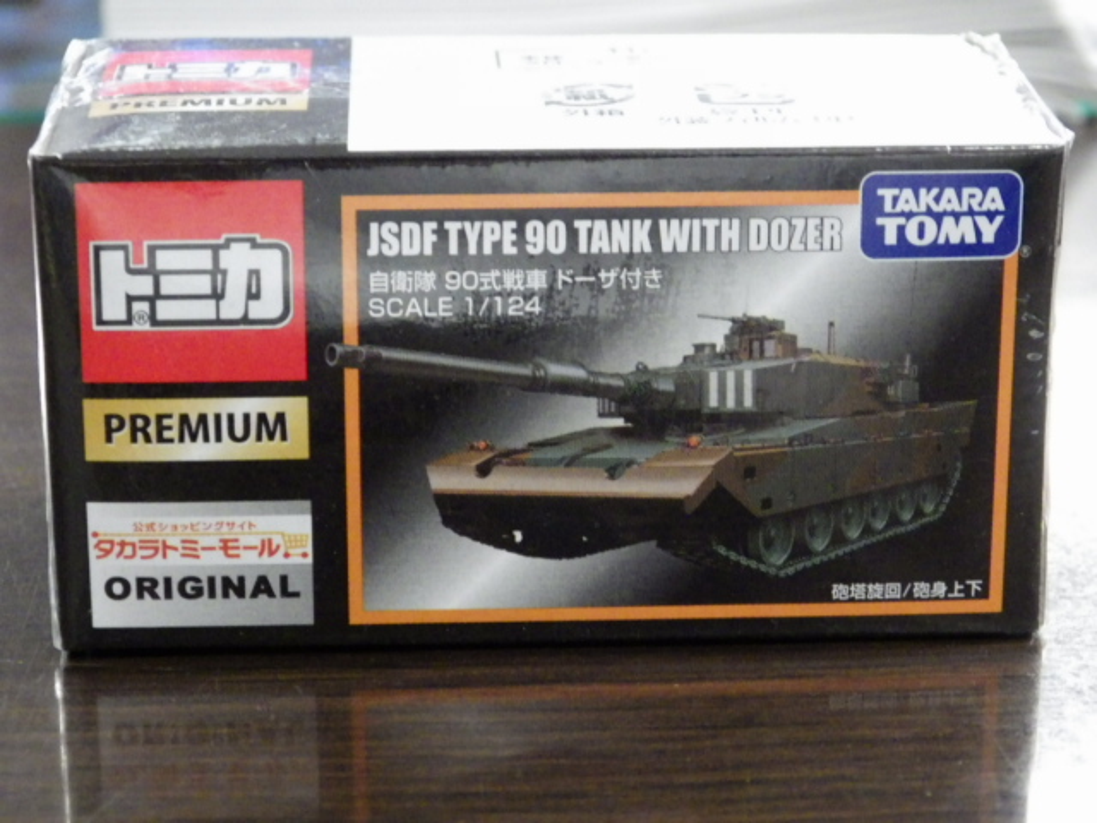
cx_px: 548
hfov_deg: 19.1
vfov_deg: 14.4
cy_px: 412
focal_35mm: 103
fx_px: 3264
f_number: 4.6
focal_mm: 18.4
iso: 1250
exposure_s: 1/30
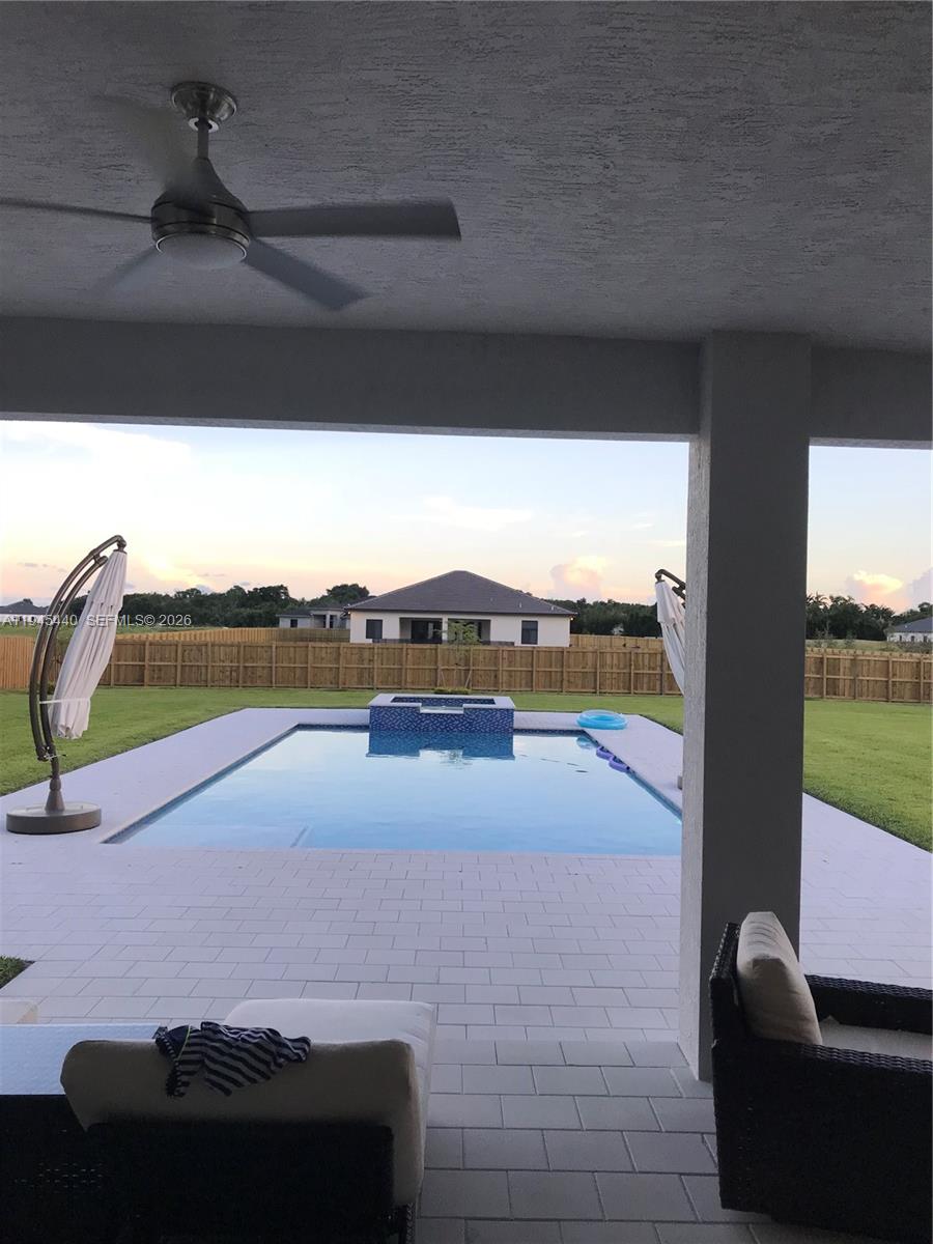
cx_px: 466
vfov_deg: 63.4
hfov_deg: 49.7
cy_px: 622
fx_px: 1006
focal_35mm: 28
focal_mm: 3.99
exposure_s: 1/120
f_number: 1.8
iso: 40
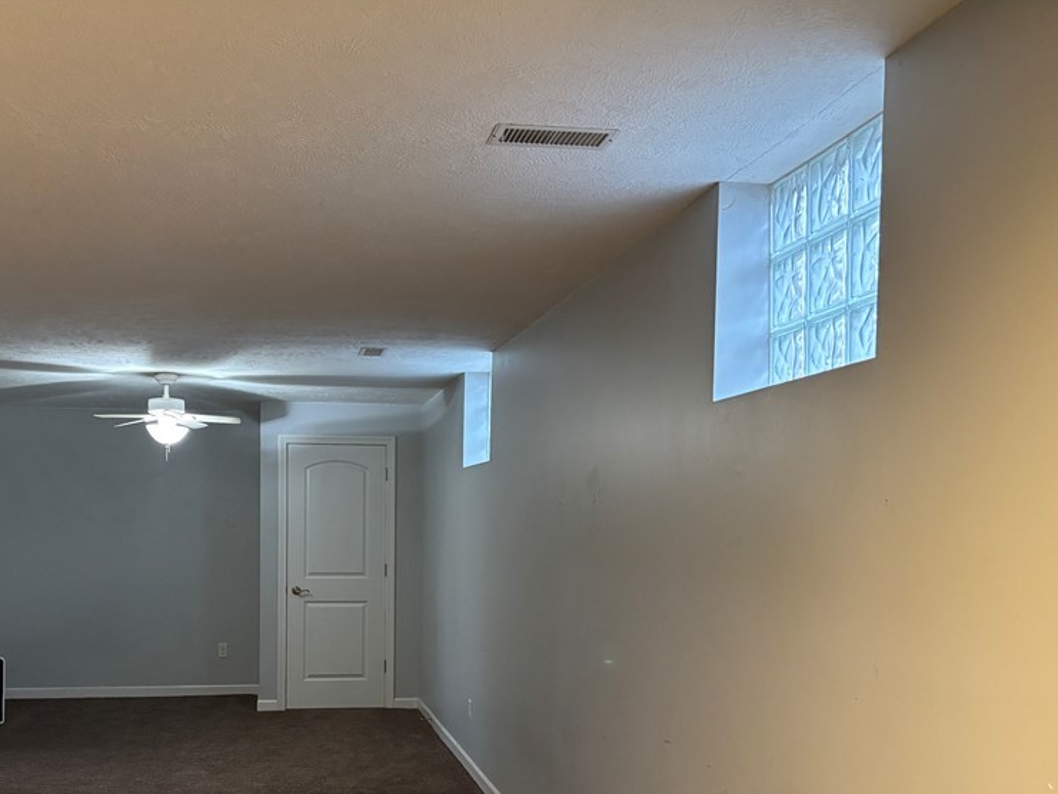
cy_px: 544
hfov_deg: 50.8
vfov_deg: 39.1
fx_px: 1100
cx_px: 396
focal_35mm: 36
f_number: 1.6
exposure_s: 1/40
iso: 400
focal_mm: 5.96
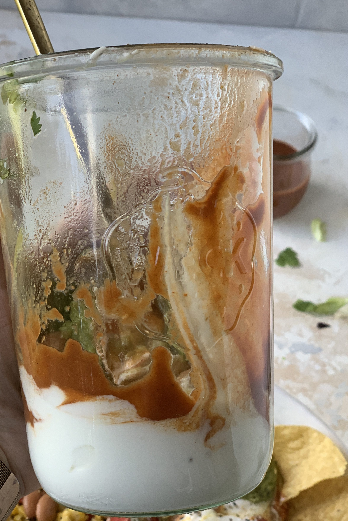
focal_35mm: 62
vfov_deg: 32.4
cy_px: 269
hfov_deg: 21.9
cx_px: 150
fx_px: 899
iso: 100
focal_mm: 6
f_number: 2.4
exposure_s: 1/122
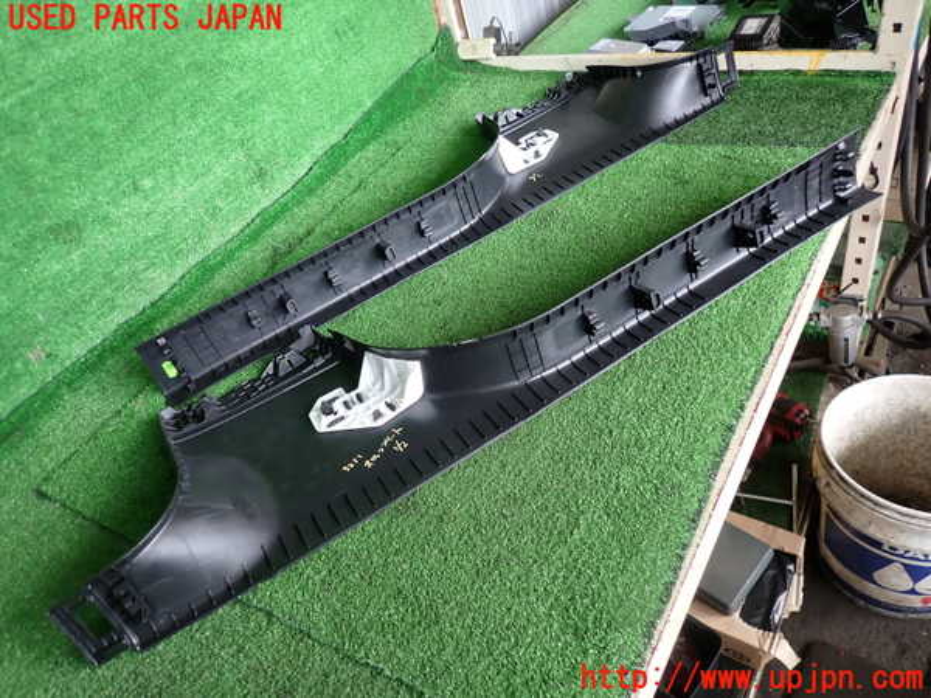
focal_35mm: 25
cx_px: 466
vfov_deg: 54.9
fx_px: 672
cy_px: 349
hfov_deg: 69.4
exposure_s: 1/60
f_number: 2
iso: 125
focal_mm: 4.5
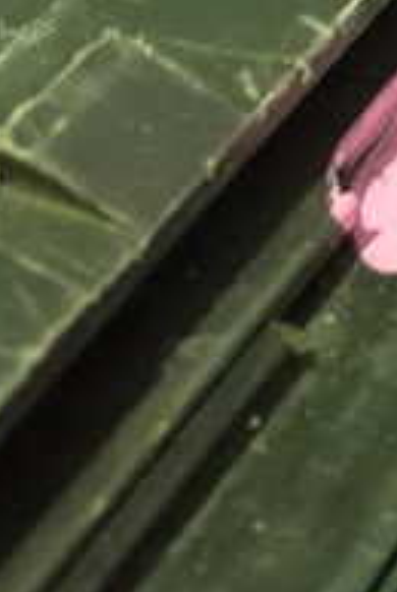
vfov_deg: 16.7
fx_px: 2011
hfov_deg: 11.2
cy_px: 165
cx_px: 391
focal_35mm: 122
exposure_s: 1/20
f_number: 2.7
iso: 1600
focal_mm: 6.83
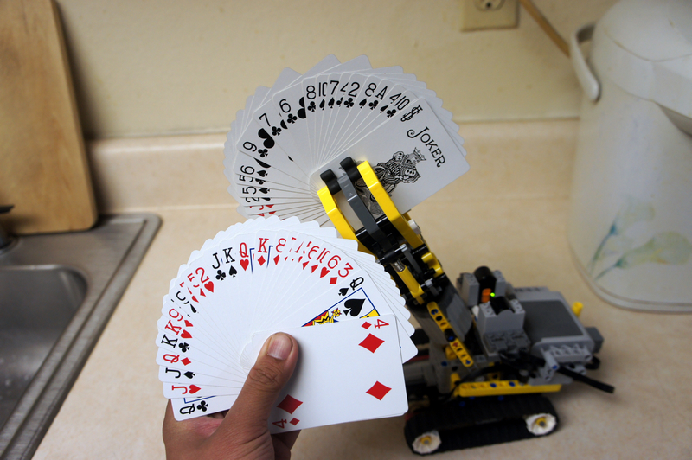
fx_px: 576
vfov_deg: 43.5
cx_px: 346
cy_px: 230
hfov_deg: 62.0
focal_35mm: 30
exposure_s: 1/30
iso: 400
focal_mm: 20
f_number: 4
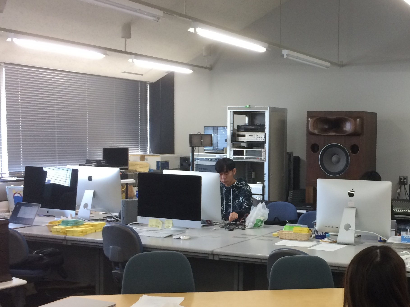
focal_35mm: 52
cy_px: 191
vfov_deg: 27.9
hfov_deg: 35.8
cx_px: 321
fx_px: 616
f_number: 2.2
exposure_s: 1/30
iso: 64
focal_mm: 4.15
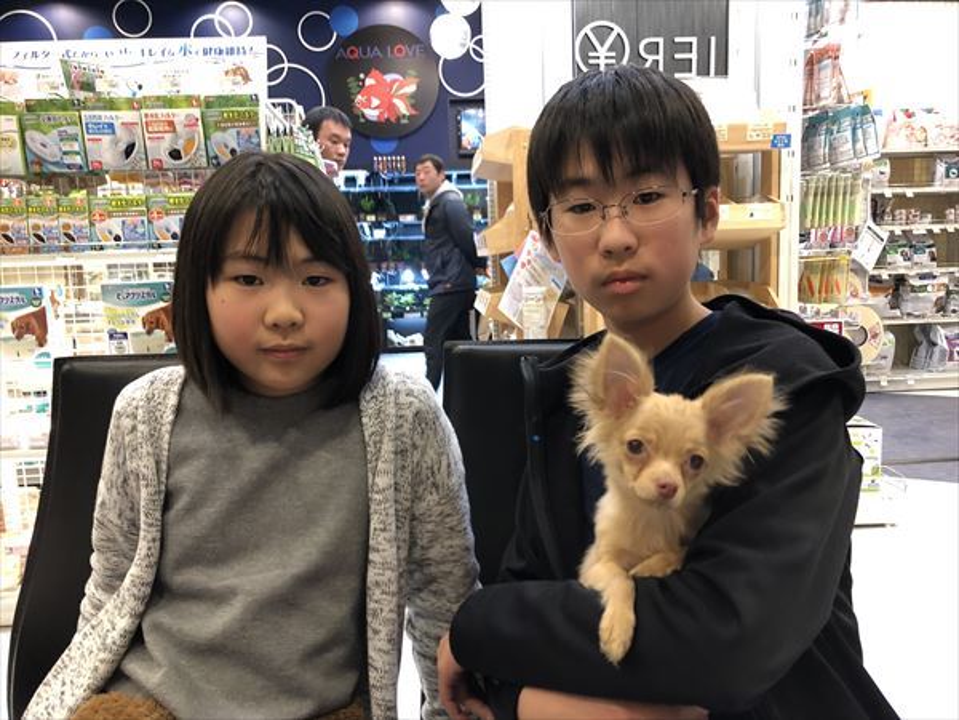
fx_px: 776
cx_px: 480
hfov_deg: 63.4
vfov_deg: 49.7
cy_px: 360
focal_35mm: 28
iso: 64
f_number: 1.8
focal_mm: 3.99
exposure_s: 1/15
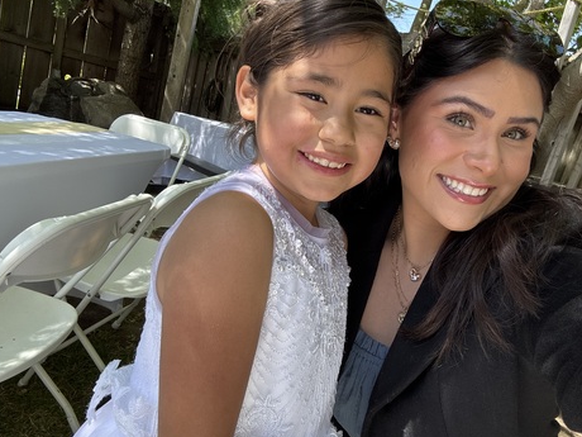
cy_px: 205
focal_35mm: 25
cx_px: 313
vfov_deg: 54.8
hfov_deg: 69.3
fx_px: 420
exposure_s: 1/210
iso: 25
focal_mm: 2.69
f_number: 1.9
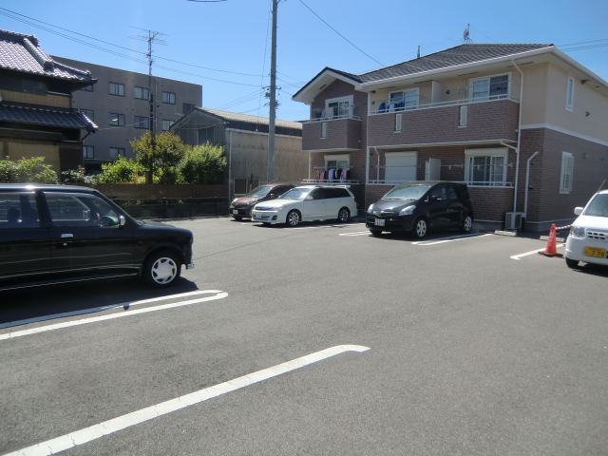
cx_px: 304
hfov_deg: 71.6
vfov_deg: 56.8
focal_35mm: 24
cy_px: 228
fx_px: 422
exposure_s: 1/1000
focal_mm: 4.3
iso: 64
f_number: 3.2
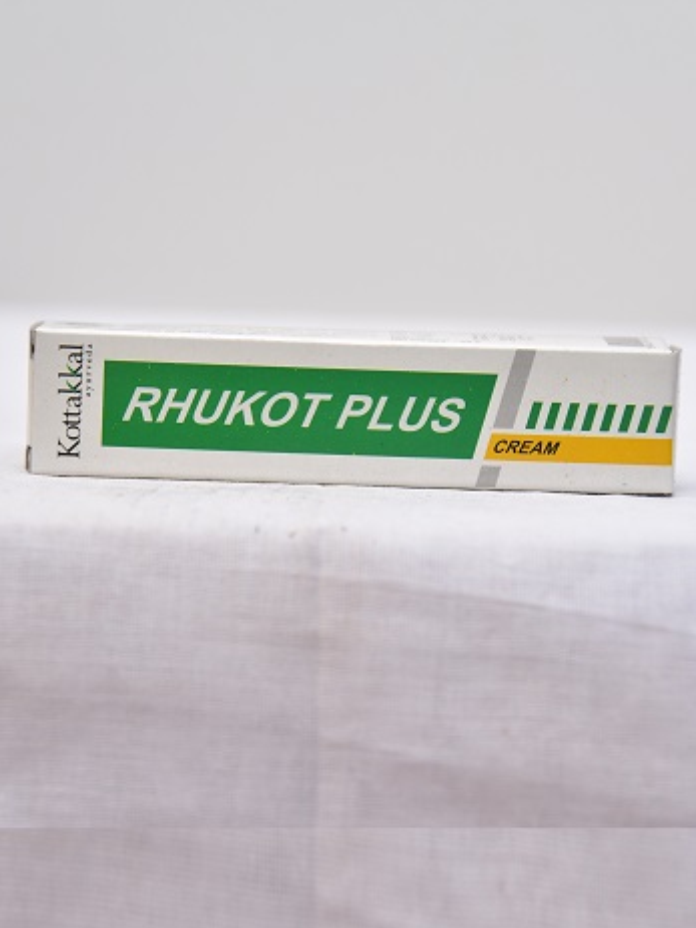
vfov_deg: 16.4
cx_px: 349
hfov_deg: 12.3
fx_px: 3218
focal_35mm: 120
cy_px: 517
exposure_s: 1/125
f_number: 4.5
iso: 1600
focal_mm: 110
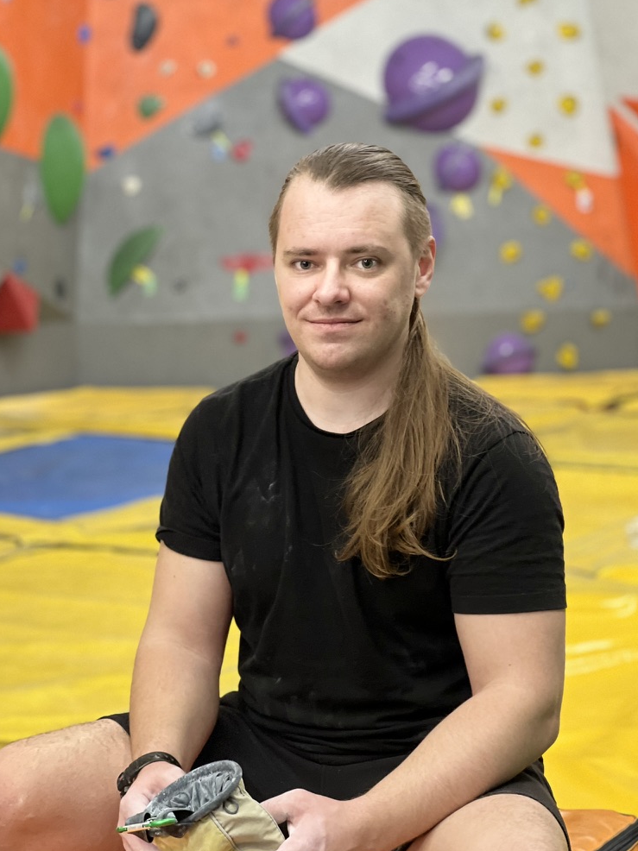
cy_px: 418
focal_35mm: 80
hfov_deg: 18.4
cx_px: 327
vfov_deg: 24.4
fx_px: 1967
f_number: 2.8
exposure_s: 1/25
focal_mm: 9
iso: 320
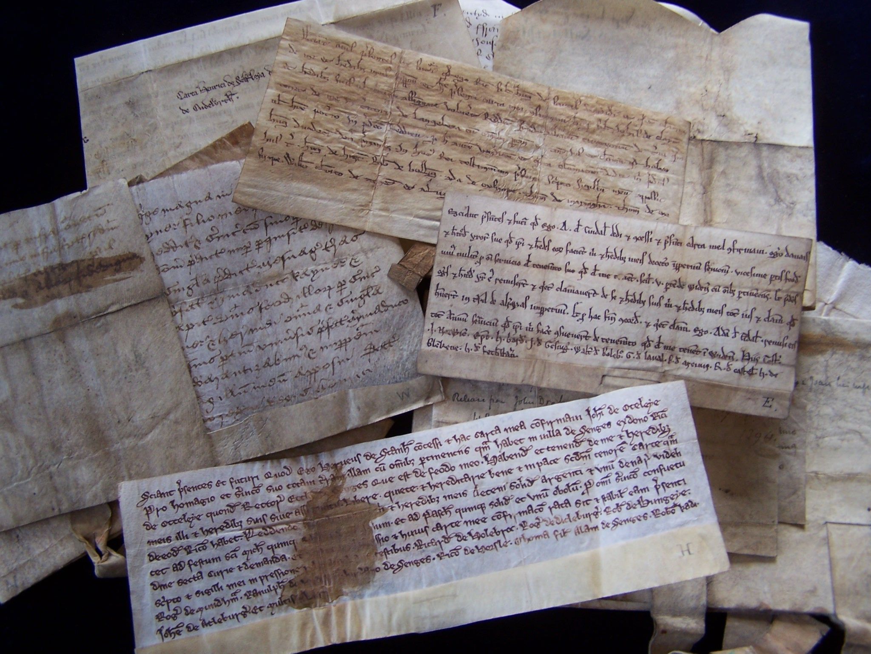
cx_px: 436
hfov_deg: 49.0
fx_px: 956
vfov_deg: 37.7
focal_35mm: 38
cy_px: 327
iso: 80
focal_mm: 6.3
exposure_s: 1/30
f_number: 2.8
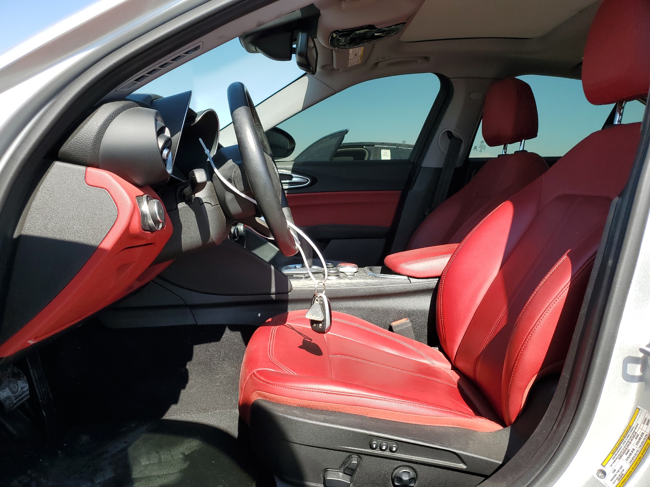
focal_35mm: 26
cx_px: 325
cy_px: 244
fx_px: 488
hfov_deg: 67.3
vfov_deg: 53.1
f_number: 1.5
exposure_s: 1/1250
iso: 50
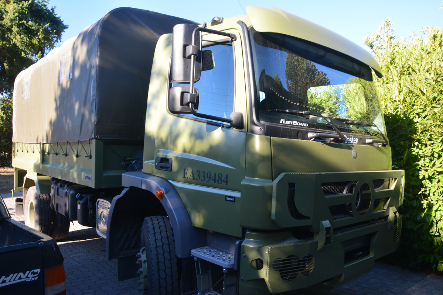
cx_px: 222
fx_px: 332
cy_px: 148
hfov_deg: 67.4
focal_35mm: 27
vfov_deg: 48.0
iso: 320
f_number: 10
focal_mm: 18
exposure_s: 1/60
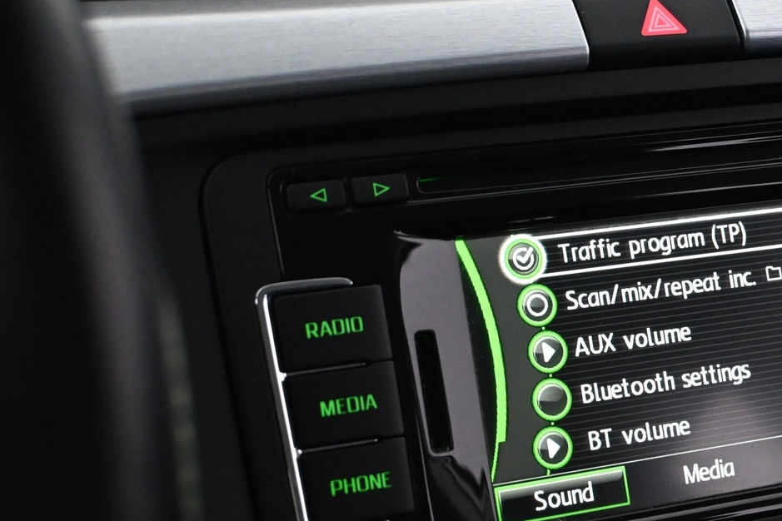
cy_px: 371
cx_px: 648
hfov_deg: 22.7
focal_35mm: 88
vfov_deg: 15.5
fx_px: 1911
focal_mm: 34
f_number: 5
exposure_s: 1/60
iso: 4000
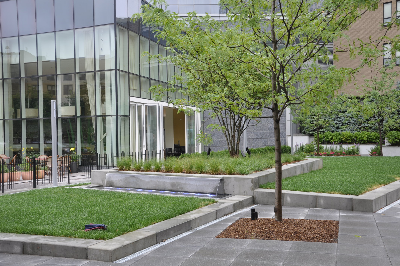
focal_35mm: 42
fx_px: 466
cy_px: 133
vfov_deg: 31.8
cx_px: 200
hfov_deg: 46.4
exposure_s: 1/125
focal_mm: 28
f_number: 5.6
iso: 200
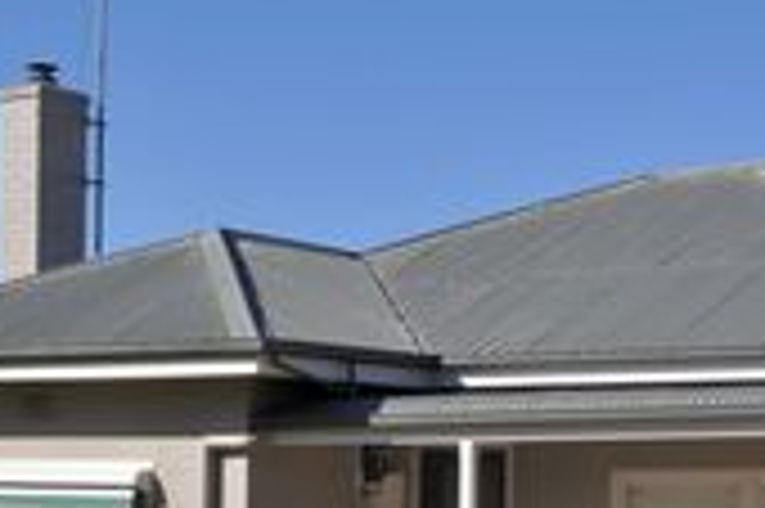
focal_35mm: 108
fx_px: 2293
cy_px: 573
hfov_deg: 18.8
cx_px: 594
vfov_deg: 12.4
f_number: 13
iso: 400
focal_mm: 26
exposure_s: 1/640
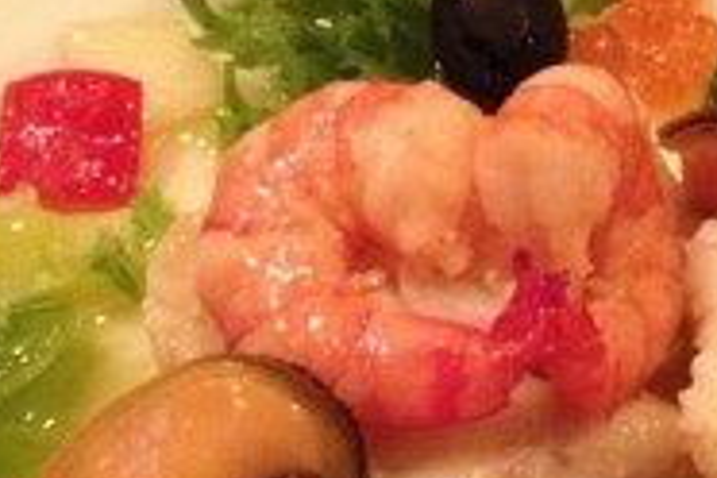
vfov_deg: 14.4
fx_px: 1872
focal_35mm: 94
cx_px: 505
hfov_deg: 21.6
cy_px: 459
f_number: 2.4
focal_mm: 4.28
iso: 800
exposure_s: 1/15
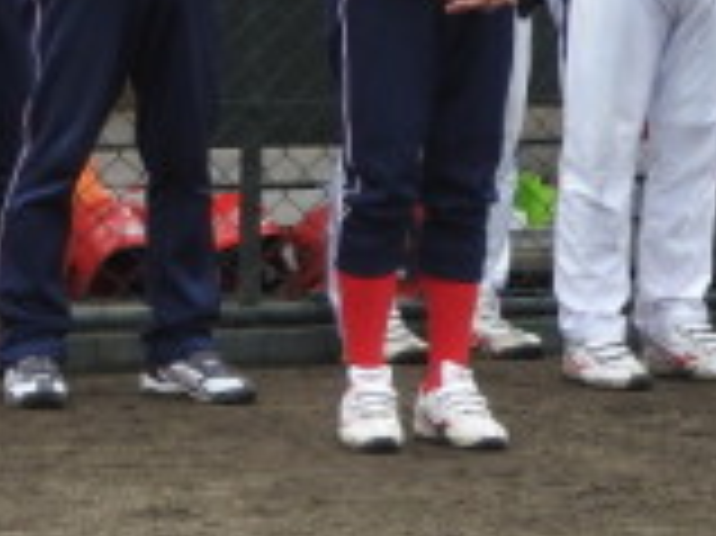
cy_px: -54
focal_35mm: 396
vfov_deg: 3.7
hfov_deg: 5.0
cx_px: 1018
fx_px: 8185
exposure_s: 1/100
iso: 100
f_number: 4.8
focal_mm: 18.8
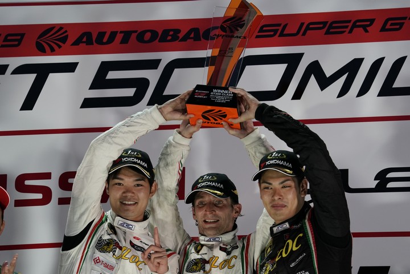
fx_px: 4806
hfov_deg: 4.9
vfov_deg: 3.3
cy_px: 137
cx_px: 205
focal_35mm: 422
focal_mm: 422
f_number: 6.3
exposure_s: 1/320
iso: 3200
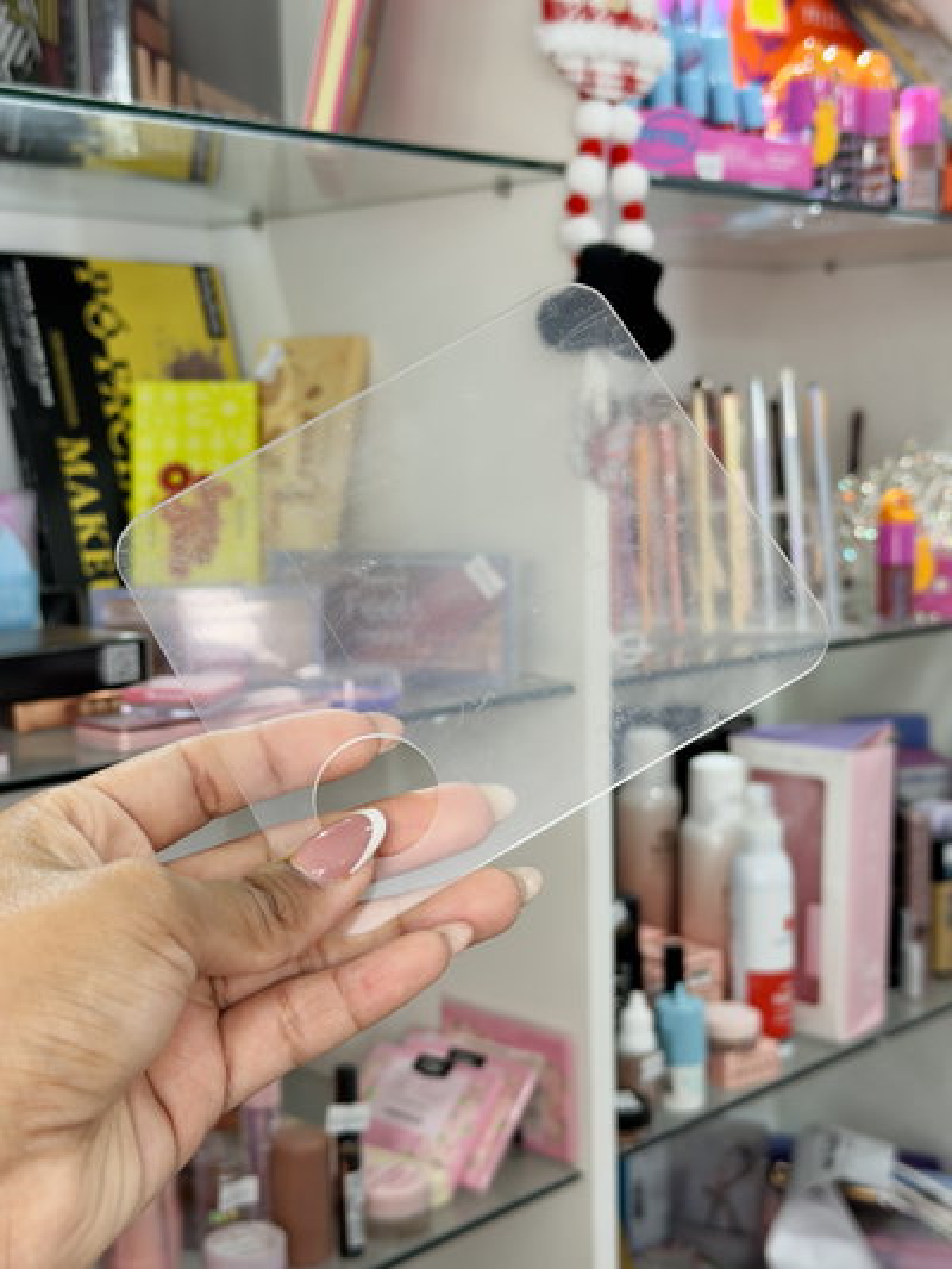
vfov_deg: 39.6
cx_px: 476
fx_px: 1759
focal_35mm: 48
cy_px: 634
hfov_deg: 30.3
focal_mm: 6.76
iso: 64
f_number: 1.78
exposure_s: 1/100
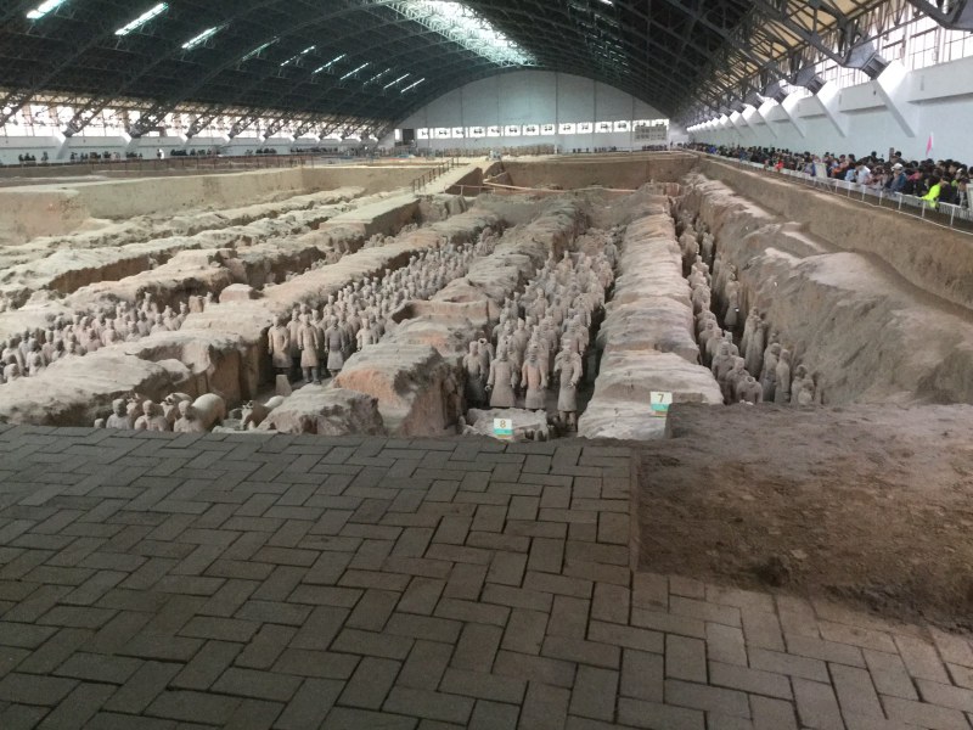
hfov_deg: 58.4
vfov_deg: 45.4
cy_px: 365
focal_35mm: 31
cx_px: 486
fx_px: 871
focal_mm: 3.3
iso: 200
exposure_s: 1/17
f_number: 2.4
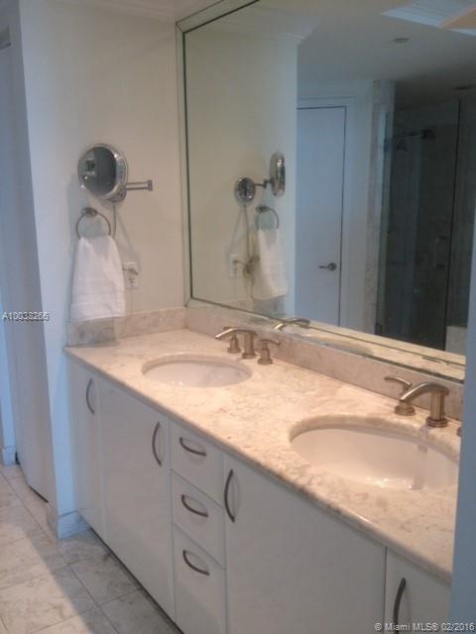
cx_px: 238
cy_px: 317
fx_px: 642
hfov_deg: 40.7
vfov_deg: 52.6
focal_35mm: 35
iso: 64
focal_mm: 4.28
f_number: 2.4
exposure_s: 1/40
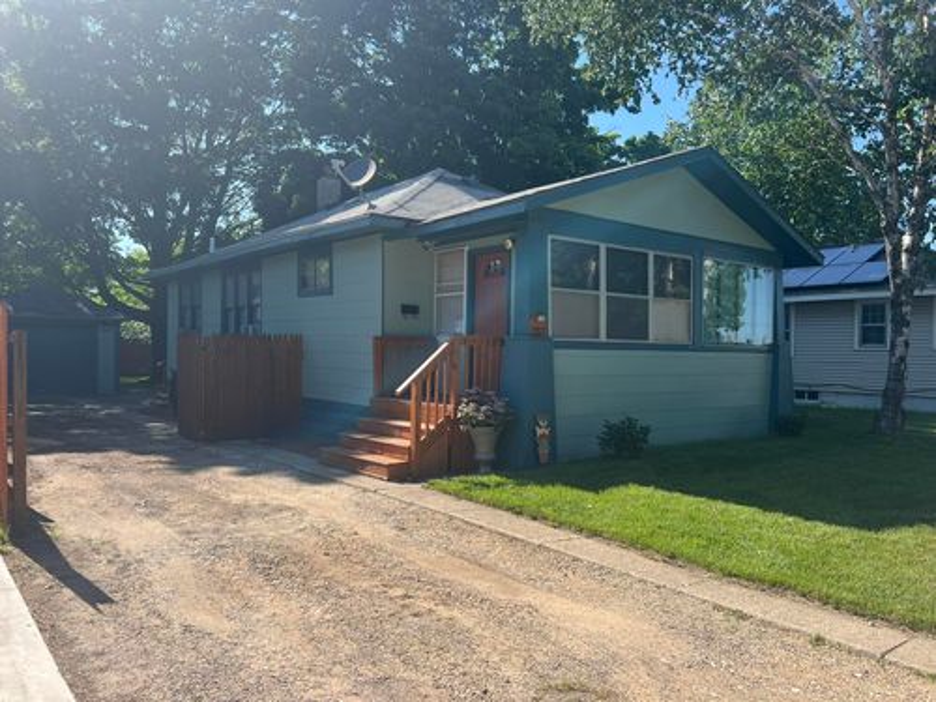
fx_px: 703
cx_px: 468
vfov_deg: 53.1
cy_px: 351
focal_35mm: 26
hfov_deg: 67.3
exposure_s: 1/1972
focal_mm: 5.7
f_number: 1.5
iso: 50
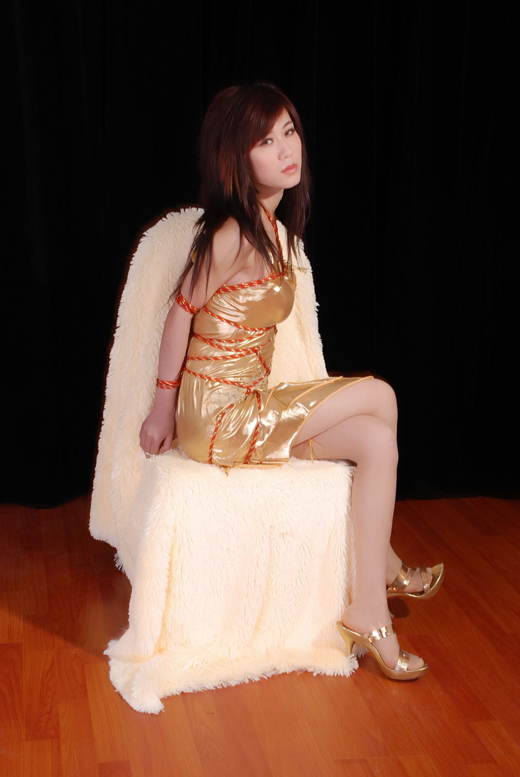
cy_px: 388
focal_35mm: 57
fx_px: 1231
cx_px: 260
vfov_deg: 35.0
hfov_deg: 23.8
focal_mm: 38
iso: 100
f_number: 9
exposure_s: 1/6
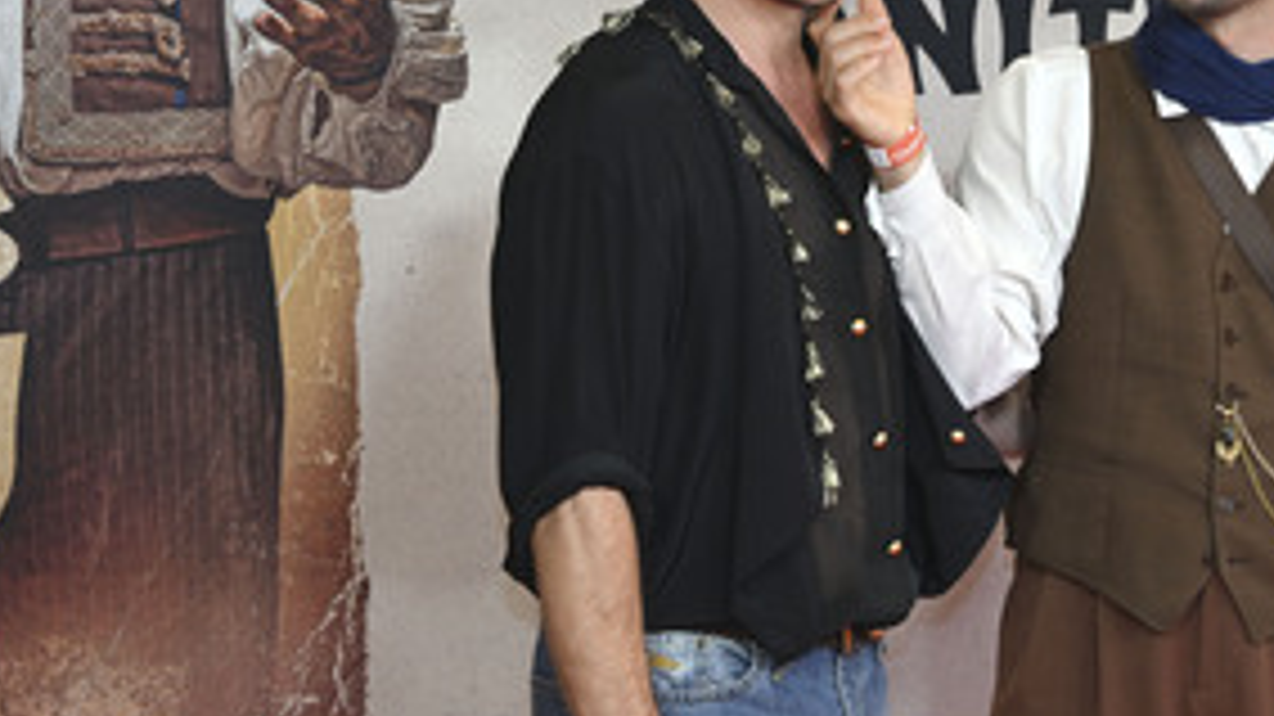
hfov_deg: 17.0
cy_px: 297
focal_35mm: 125
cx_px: 988
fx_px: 4221
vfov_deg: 9.7
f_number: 5.6
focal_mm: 75
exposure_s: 1/160
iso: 800
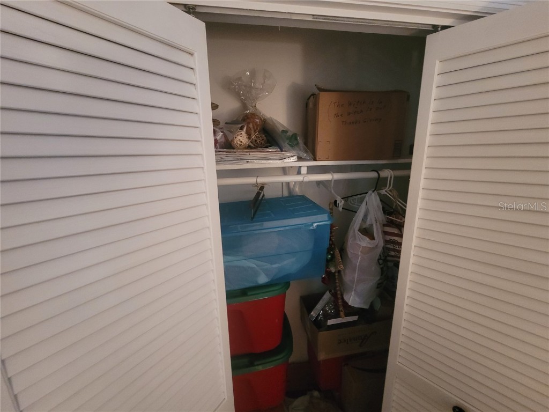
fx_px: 206
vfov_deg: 89.9
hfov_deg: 106.2
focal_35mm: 13
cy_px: 206
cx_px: 274
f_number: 2.2
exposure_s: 1/24
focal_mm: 2.2
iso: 1000
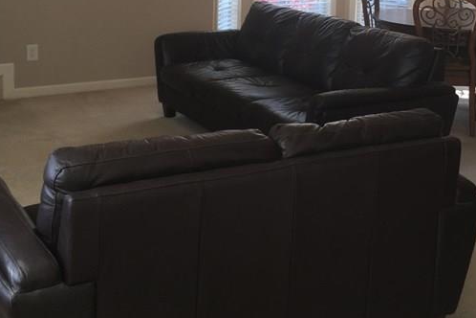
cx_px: 327
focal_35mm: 62
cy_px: -11
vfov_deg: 21.1
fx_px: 820
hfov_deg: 32.1
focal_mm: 4.15
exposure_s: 1/69
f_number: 2.2
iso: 25
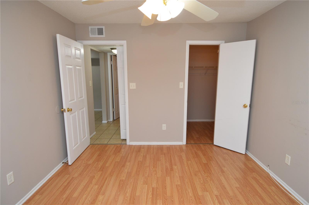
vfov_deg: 67.3
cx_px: 154
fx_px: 154
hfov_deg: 90.1
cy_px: 102
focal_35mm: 18
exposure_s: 1/60
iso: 450
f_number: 4
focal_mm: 12
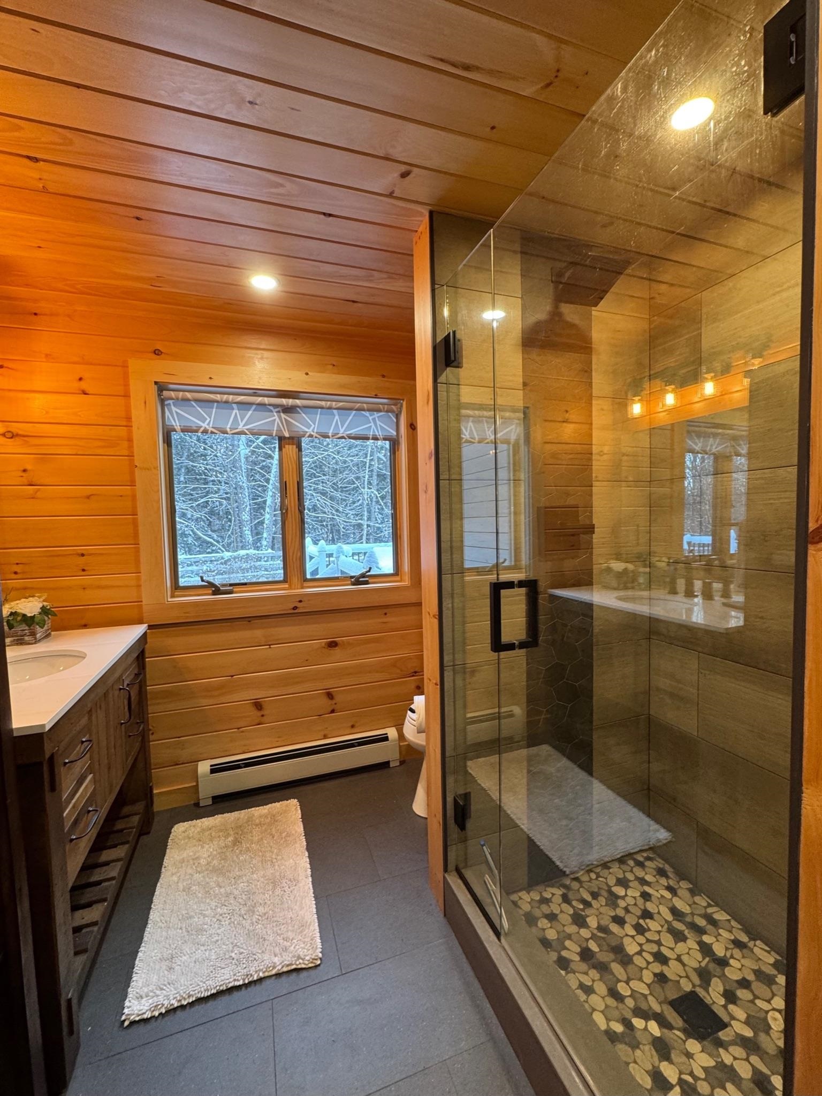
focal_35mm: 14
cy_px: 548
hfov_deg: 85.7
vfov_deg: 102.1
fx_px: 443
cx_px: 411
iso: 160
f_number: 2.2
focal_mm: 2.22
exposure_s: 1/60
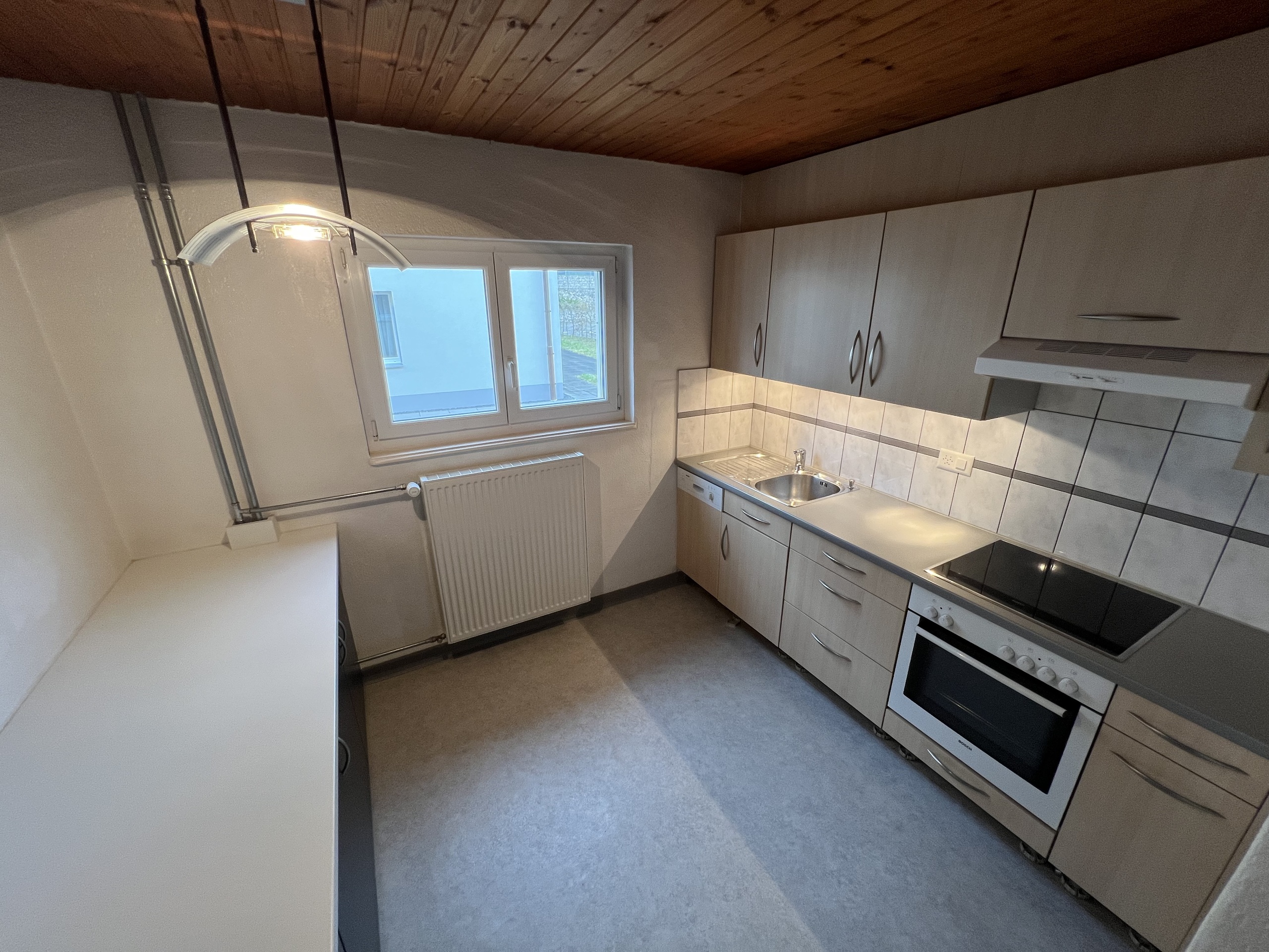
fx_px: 477
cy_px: 476
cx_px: 634
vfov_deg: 89.9
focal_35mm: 13
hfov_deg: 106.2
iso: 125
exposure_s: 1/50
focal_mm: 1.57
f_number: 1.8
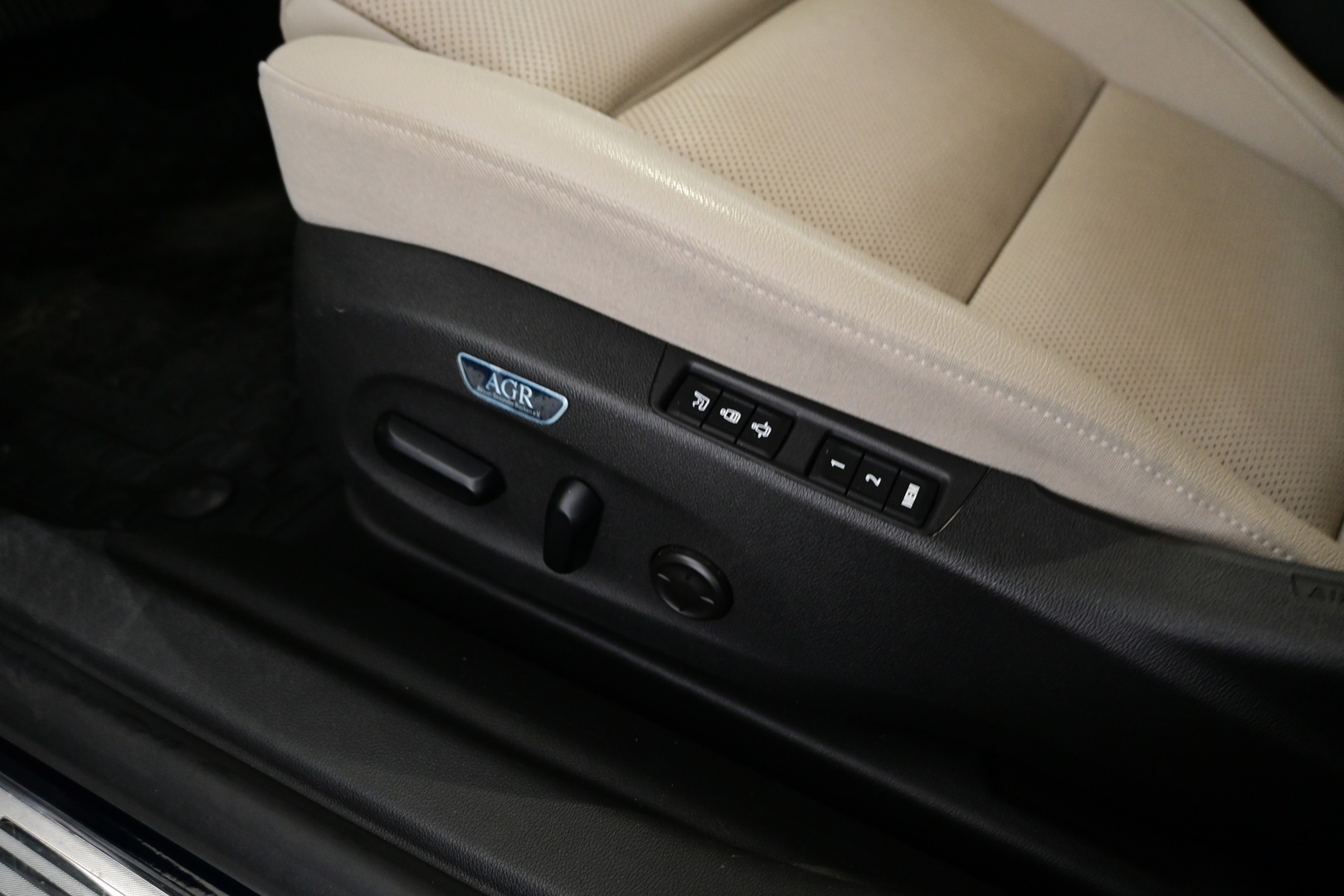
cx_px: 672
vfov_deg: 44.6
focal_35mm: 29
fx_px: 1092
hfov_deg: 63.2
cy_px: 448
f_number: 3.8
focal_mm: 19.5
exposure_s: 1/30
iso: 1800
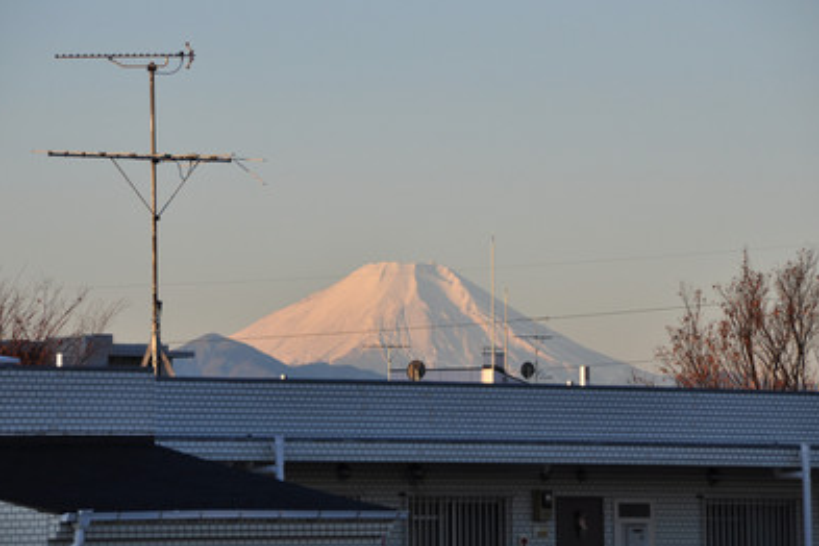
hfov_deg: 6.8
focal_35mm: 304
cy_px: 274
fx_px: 6915
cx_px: 412
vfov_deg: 4.5
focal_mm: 200
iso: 200
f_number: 10
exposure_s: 1/160
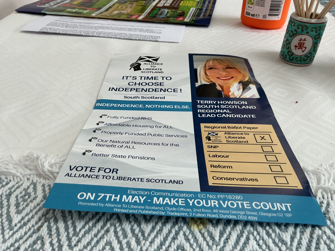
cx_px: 168
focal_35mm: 29
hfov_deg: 61.7
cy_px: 126
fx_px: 281
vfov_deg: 48.2
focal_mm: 3
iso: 40
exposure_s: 1/60
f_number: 1.8
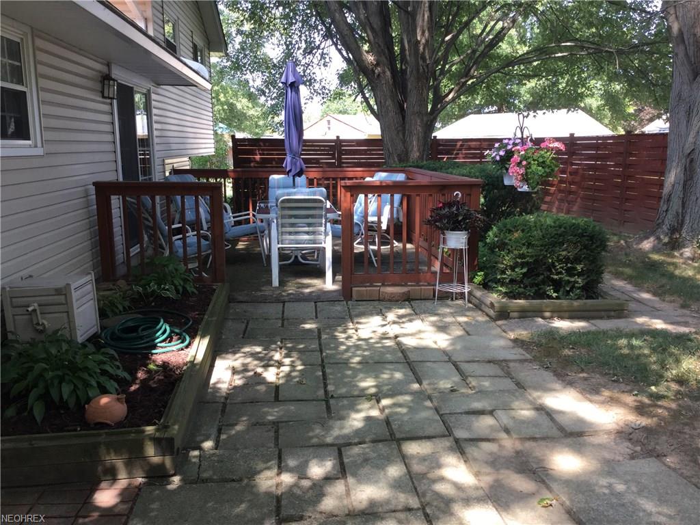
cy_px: 262
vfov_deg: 45.4
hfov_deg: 58.4
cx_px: 350
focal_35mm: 31
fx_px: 627
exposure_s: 1/120
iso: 32
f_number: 2.4
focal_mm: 3.3
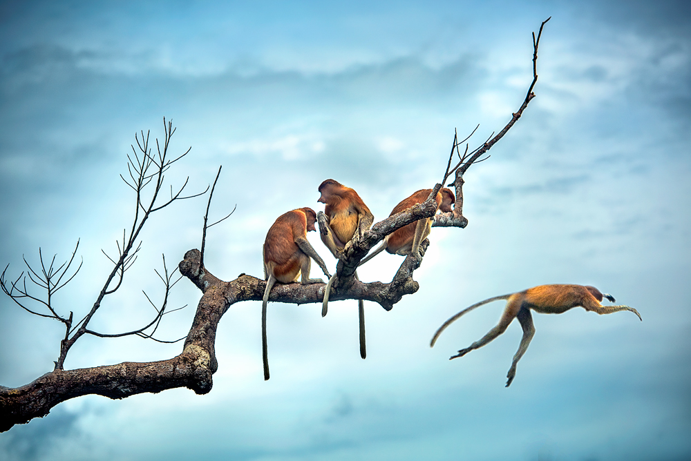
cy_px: 230
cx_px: 346
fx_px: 2497
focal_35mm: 130
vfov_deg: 10.6
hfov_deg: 15.8
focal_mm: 130
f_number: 3.5
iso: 72
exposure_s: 1/2000
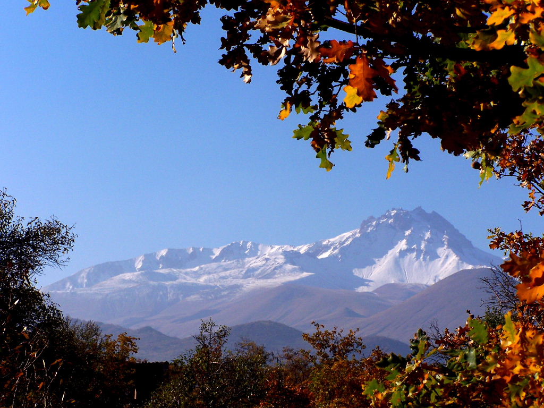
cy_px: 204
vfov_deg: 11.6
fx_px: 2012
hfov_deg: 15.4
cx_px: 272
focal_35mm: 128
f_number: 6.3
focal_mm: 21.2
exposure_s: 1/640
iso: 80
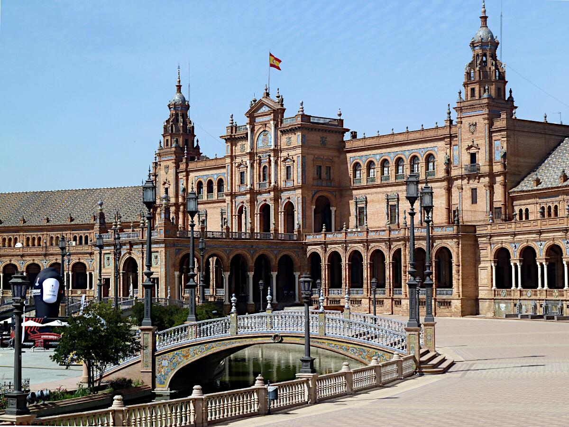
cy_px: 214
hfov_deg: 27.0
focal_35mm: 72
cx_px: 284
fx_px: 1183
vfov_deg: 20.4
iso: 80
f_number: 5
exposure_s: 1/500
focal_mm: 11.9
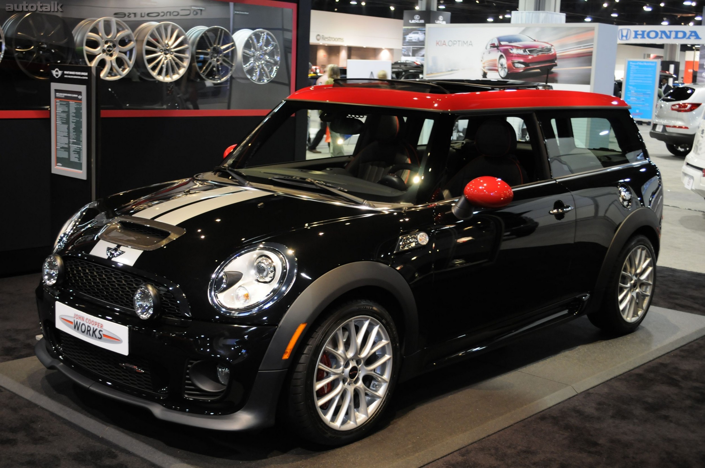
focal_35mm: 48
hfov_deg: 41.2
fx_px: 939
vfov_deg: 28.0
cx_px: 352
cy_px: 234
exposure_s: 1/15
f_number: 4.8
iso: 800
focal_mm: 32
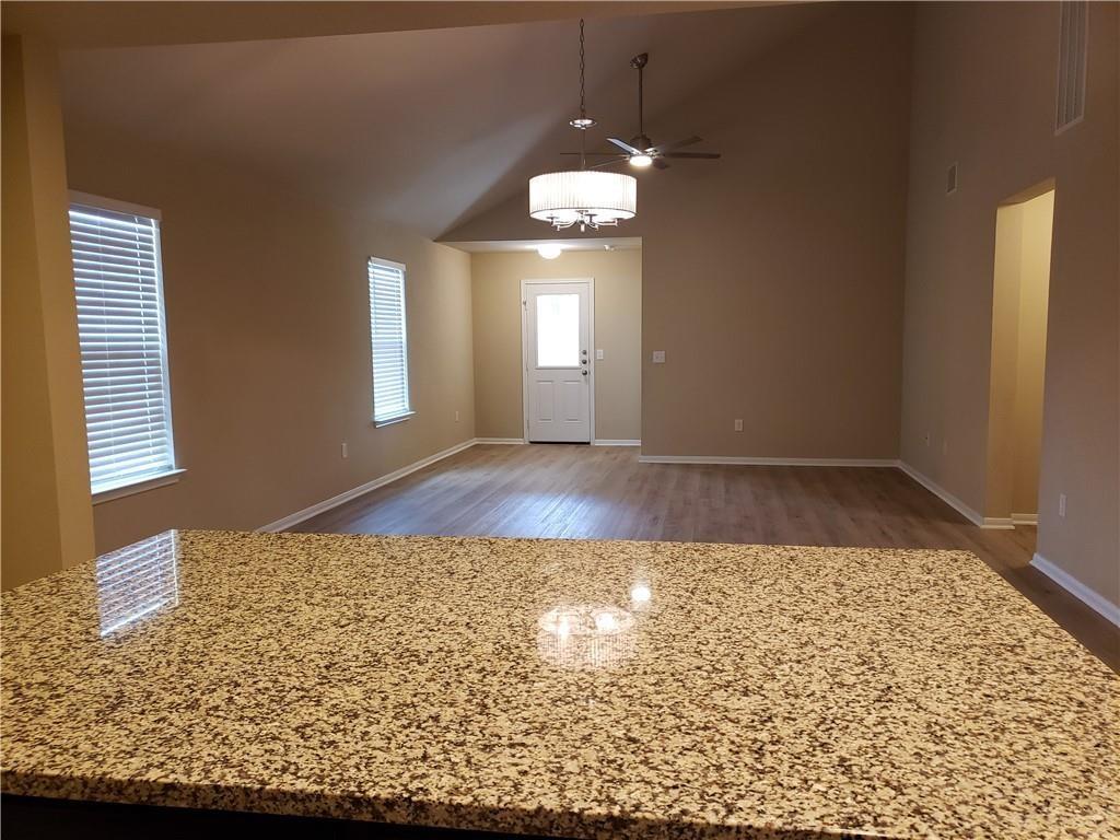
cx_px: 560
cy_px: 420
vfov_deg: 53.1
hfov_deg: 67.3
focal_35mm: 26
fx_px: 841
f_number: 1.5
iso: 250
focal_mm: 4.3
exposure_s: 1/60
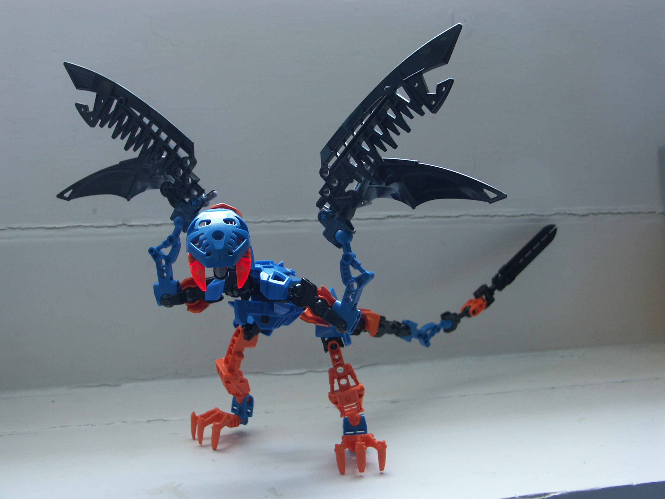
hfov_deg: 54.0
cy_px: 250
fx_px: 653
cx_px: 332
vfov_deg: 41.8
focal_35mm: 34
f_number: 2.8
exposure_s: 1/20
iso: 100
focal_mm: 8.93
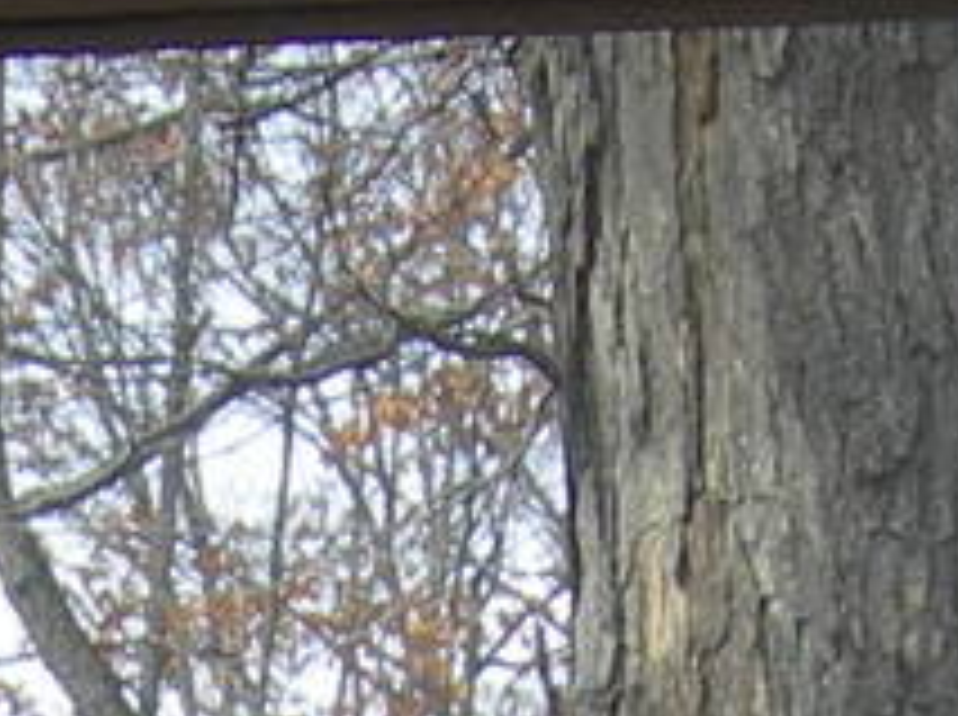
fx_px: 7902
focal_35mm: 286
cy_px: 2522
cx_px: -414
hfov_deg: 6.9
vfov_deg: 4.8
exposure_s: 1/235
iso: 50
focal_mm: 7.8
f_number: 2.8
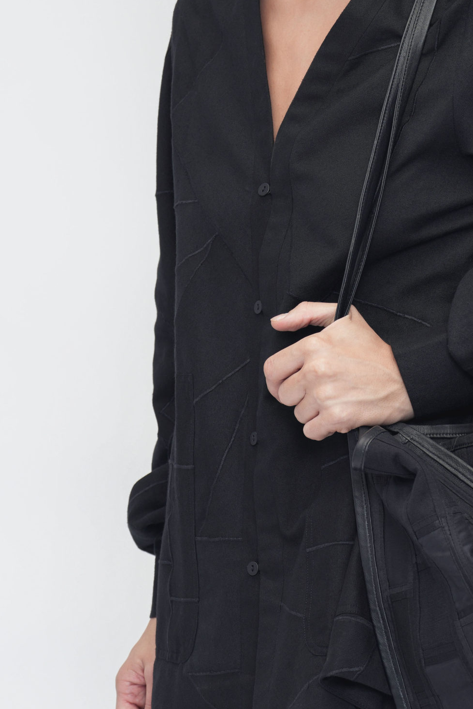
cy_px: 299
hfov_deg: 6.0
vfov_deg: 9.0
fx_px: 4492
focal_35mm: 228
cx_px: 383
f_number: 5
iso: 125
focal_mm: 93
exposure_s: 1/200
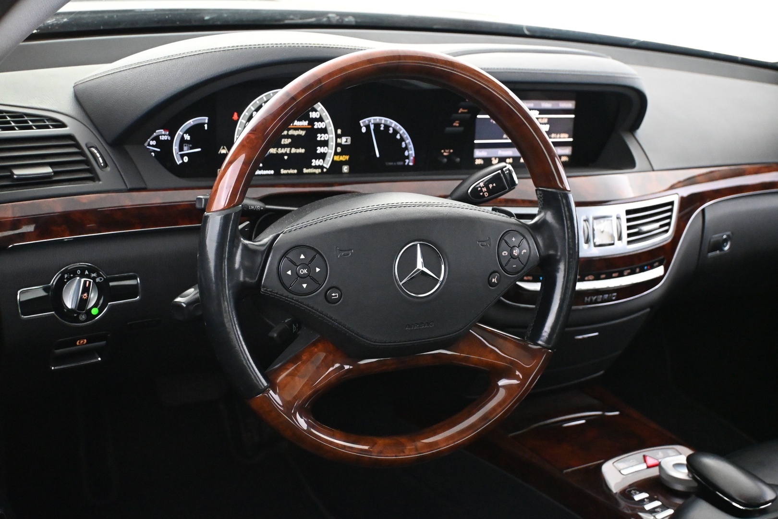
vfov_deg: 33.6
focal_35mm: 40
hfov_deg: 48.7
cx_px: 389
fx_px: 859
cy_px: 260
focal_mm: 26.5
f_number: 4.5
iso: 6400
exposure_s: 1/40
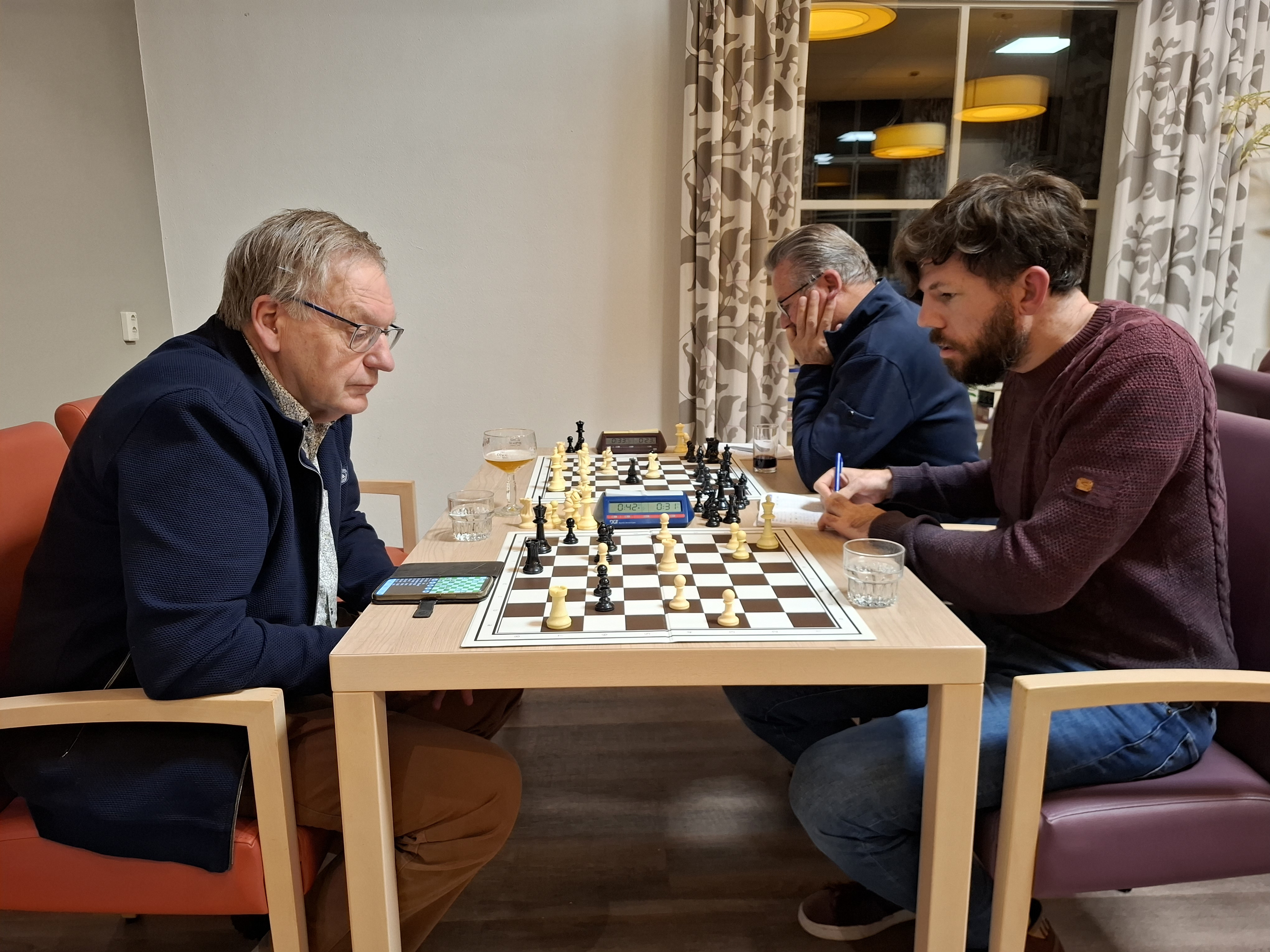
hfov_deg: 73.9
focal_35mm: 23
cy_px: 476
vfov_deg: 58.9
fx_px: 844
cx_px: 635
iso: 400
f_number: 1.8
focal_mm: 5.54
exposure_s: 1/33
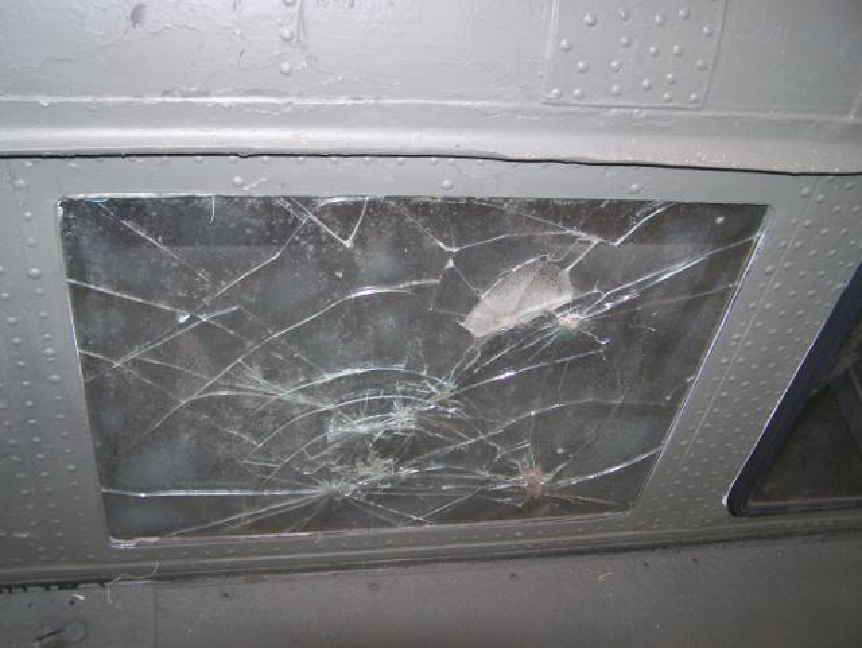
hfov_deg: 48.9
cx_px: 431
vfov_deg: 37.8
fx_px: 947
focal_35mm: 38
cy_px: 324
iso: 160
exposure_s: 1/60
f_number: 2.8
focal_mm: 6.3
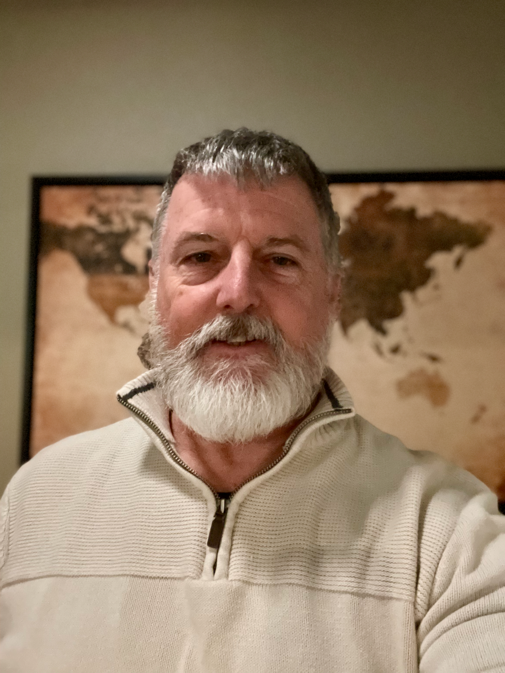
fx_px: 584
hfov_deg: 46.8
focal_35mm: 30
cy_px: 336
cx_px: 252
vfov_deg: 60.0
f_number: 2.2
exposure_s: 1/15
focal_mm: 2.71
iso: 1600
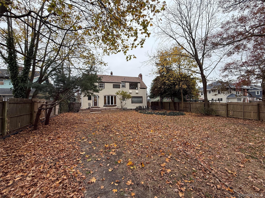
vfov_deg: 85.7
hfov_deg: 102.1
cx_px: 132
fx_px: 107
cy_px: 99
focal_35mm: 14
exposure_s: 1/301
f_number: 2.2
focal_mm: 2.22
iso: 50
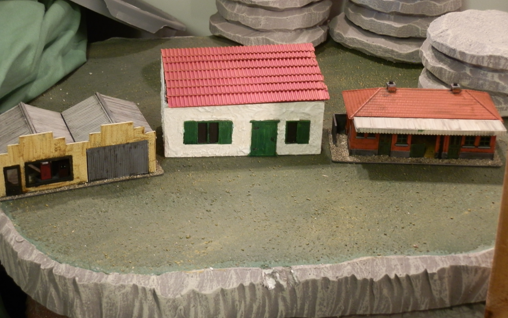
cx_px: 255
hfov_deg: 31.5
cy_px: 155
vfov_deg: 20.0
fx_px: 900
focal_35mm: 65
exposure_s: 1/8
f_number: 3.7
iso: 200
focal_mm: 10.99
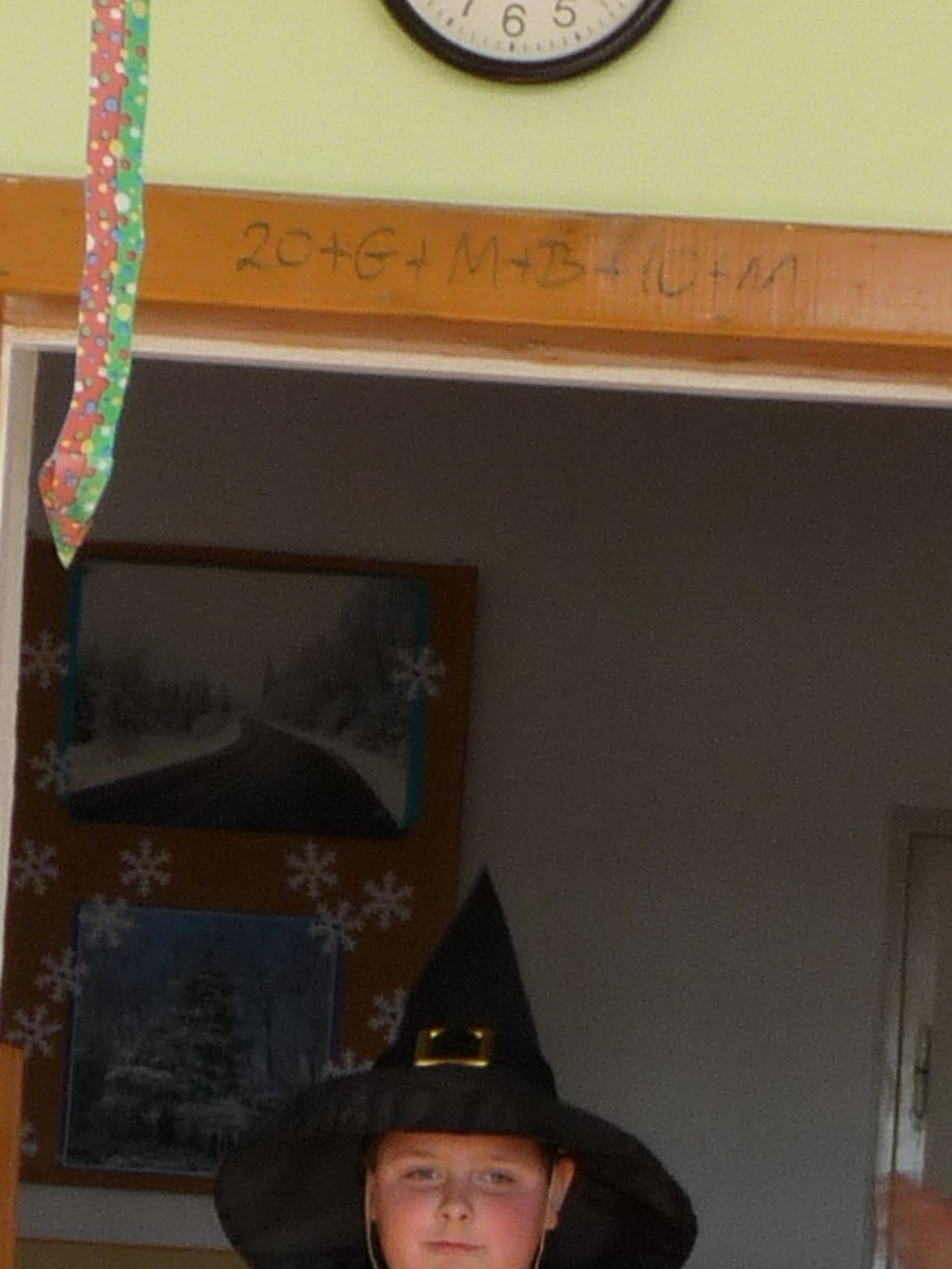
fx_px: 7185
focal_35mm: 196
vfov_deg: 9.8
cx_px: 1355
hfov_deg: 7.5
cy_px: 1893
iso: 100
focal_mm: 7.6
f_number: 3
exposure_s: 1/50
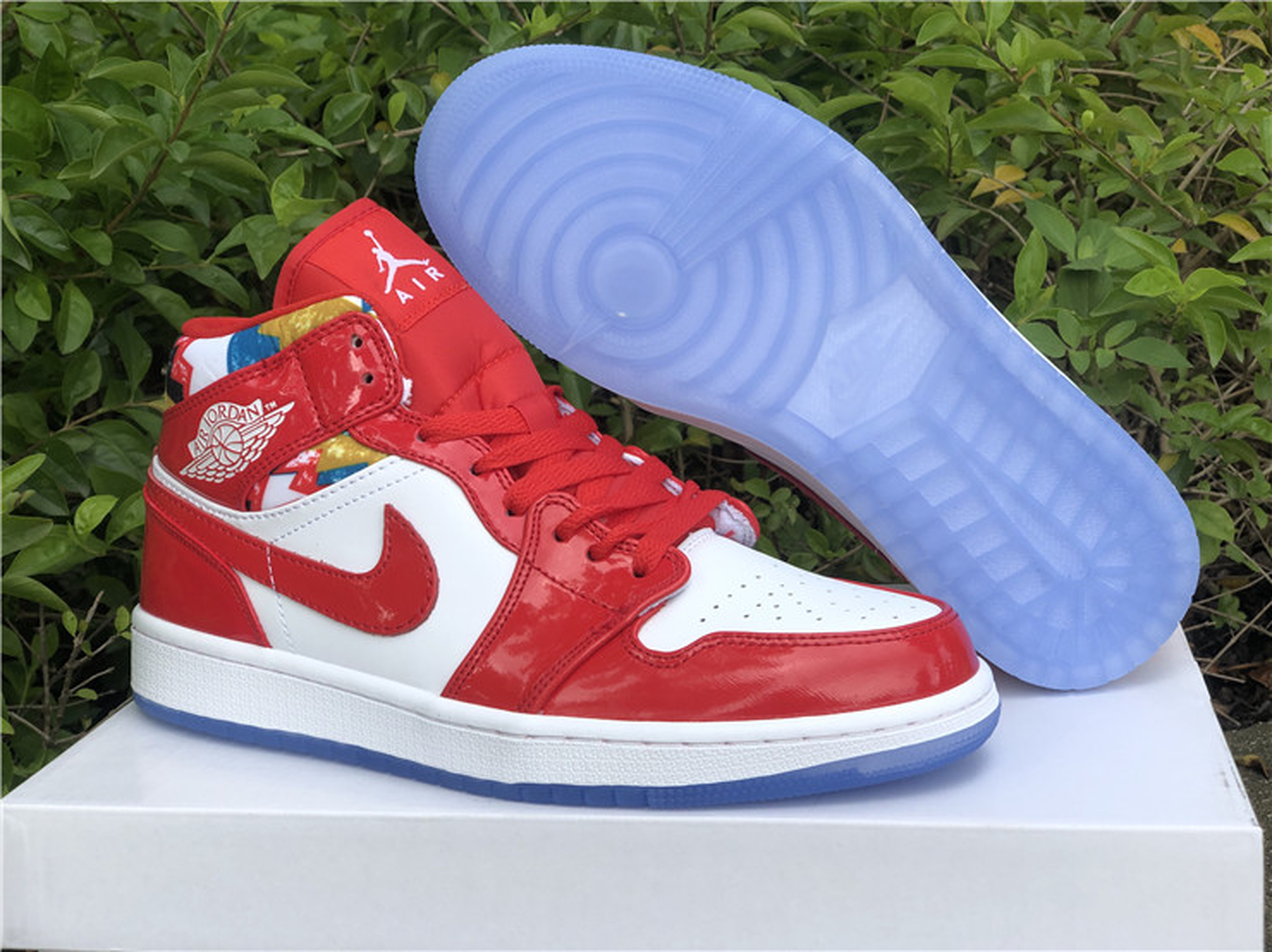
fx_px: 1910
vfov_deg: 28.0
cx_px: 636
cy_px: 476
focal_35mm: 52
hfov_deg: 36.8
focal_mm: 6
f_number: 2.4
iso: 16
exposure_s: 1/350
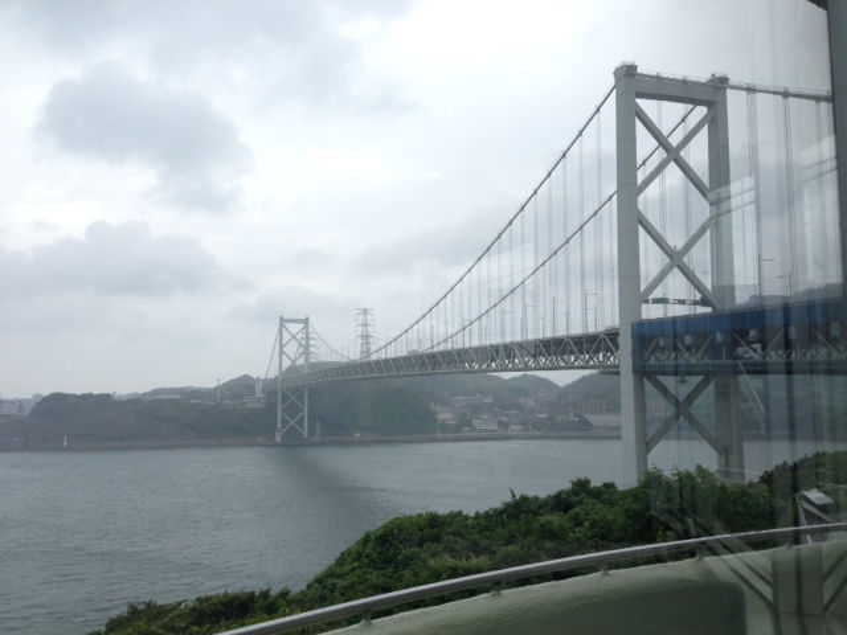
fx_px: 807
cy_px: 318
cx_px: 424
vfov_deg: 42.9
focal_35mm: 33
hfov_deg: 55.4
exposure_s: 1/589
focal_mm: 4.13
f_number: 2.4
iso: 50
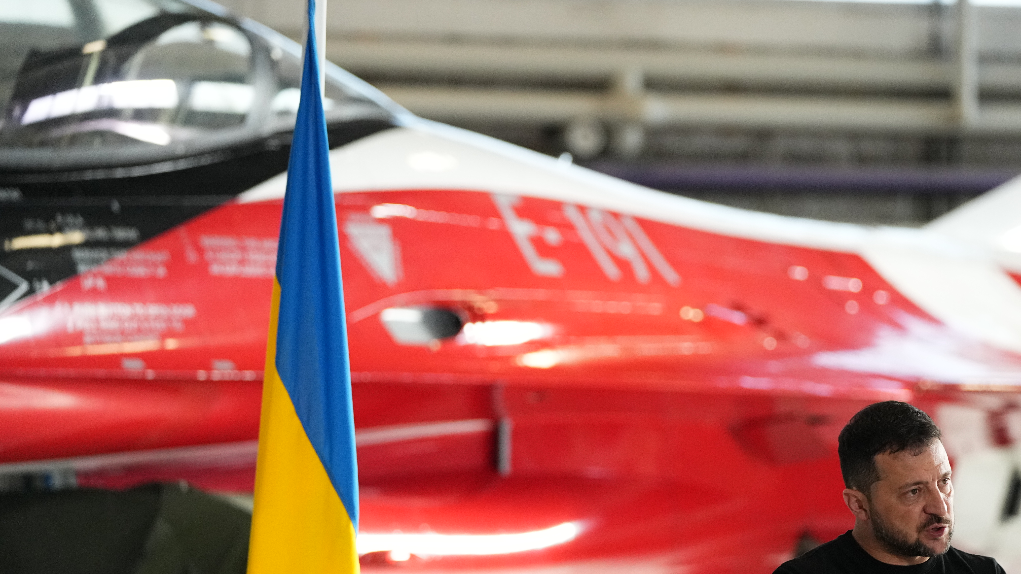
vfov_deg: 6.5
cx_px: 657
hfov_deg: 11.6
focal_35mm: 186
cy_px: 409
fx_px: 5036
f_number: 2.8
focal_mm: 130
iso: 4000
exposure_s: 1/4000
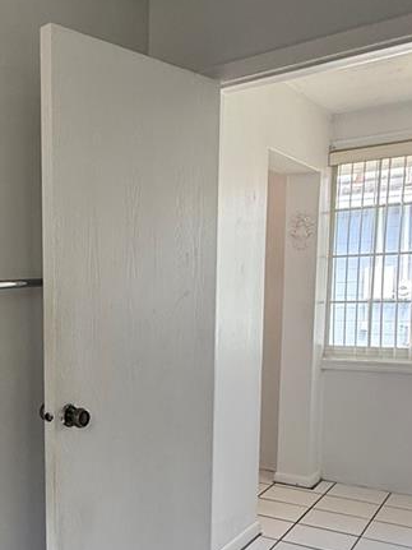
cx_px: -38
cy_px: 370
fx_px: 619
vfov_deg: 47.0
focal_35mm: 39
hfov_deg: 32.5
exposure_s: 1/99
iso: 320
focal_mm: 2.22
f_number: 2.2
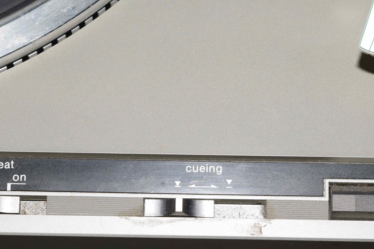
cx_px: 187
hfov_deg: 13.7
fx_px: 1557
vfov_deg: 9.1
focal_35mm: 150
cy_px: 198
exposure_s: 1/60
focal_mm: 55
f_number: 8
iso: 100
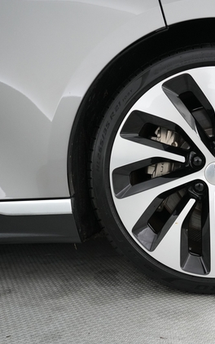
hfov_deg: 31.7
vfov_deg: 52.8
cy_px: 172
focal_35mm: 37
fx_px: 347
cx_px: 217
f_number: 2.8
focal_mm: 24
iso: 3200
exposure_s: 1/160
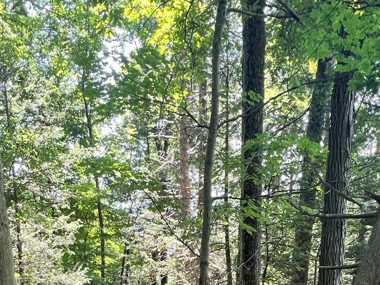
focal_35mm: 37
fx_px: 406
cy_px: 389
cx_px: 148
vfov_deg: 29.4
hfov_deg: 49.8
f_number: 1.8
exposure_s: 1/99
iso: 100
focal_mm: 1.57
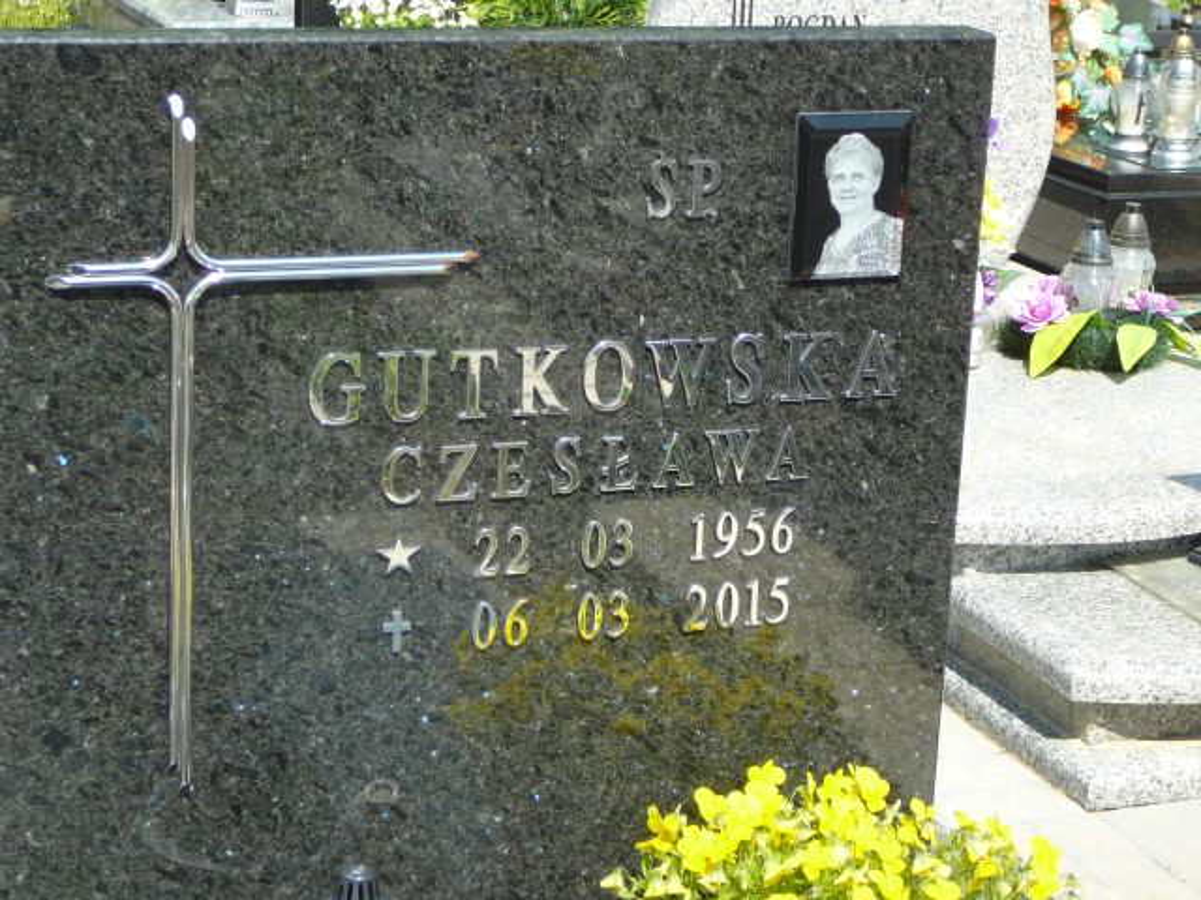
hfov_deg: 25.3
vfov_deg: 19.1
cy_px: 450
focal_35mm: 77
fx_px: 2672
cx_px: 600
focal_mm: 11.5
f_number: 3.7
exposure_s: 1/400
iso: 80
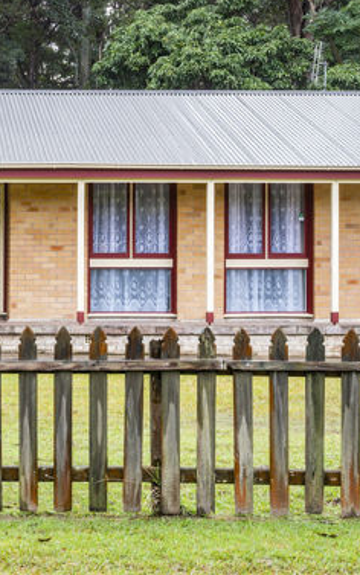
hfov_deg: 15.9
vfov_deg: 25.5
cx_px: 15
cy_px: 252
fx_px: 1270
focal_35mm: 81
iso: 200
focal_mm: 30
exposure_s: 1/25
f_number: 9
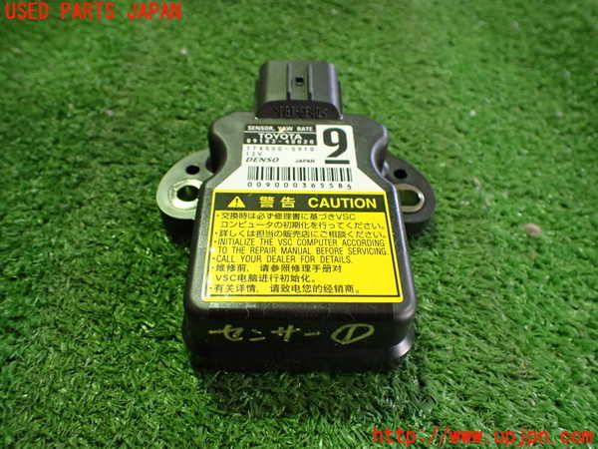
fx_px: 518
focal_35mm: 30
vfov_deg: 46.8
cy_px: 224
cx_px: 299
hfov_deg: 60.0
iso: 800
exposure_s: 1/80
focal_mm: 5.4
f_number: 2.3
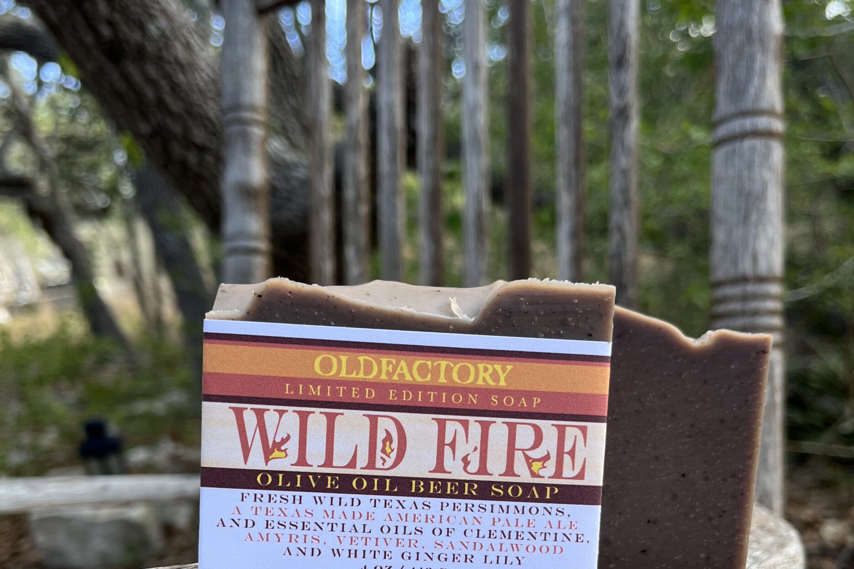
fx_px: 878
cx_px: 427
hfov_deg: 51.9
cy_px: 475
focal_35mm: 37
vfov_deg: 34.5
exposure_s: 1/357
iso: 50
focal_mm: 5.1
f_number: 1.6
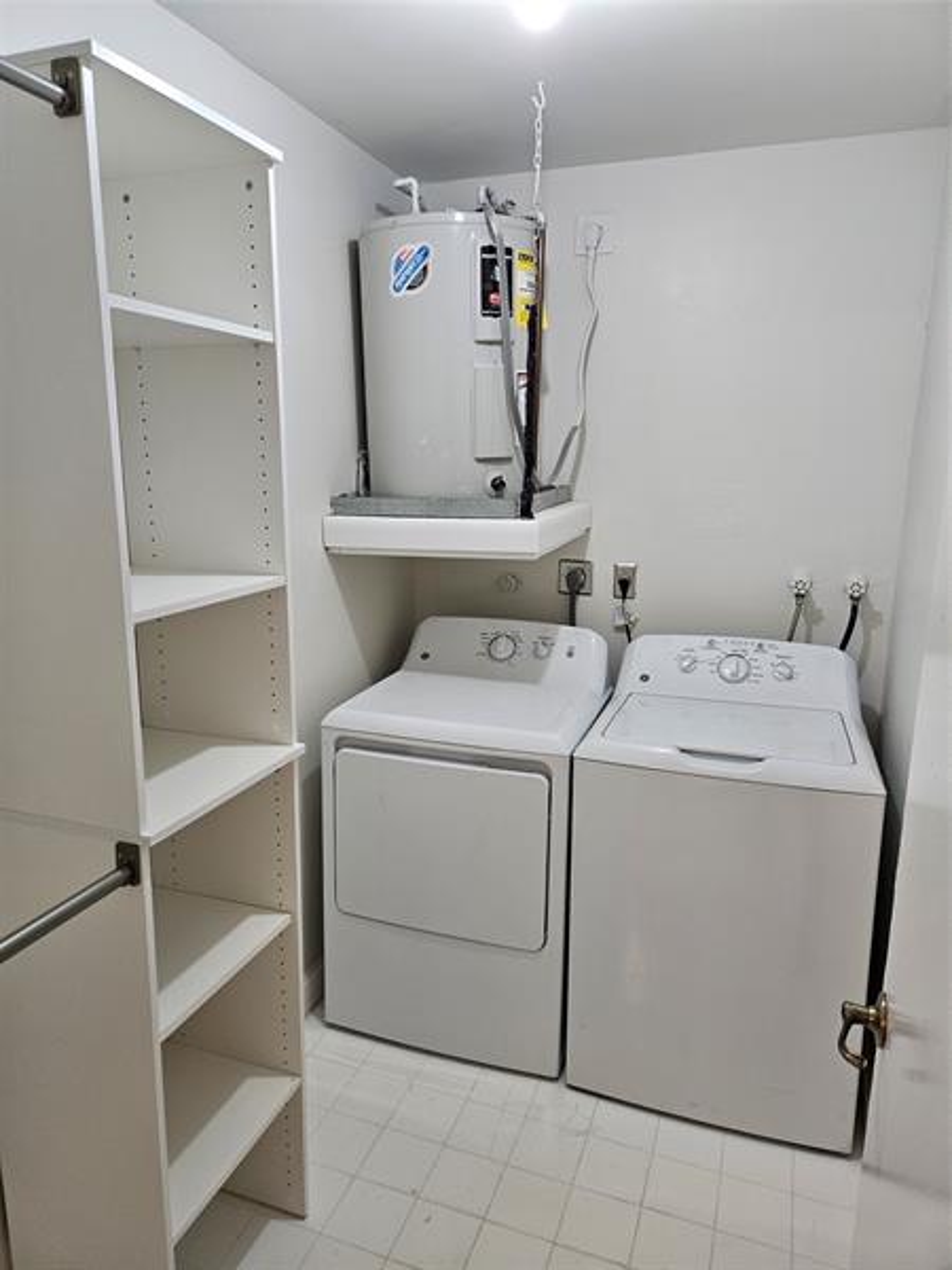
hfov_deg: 58.9
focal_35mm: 23
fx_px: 843
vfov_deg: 73.9
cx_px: 476
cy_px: 635
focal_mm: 5.4
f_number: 1.8
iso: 250
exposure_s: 1/120
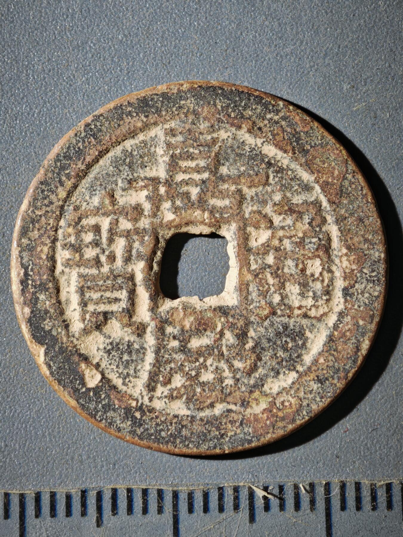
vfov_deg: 17.7
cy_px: 268
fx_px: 1723
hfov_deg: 13.3
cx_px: 202
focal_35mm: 111
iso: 125
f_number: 2
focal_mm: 9
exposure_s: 1/100
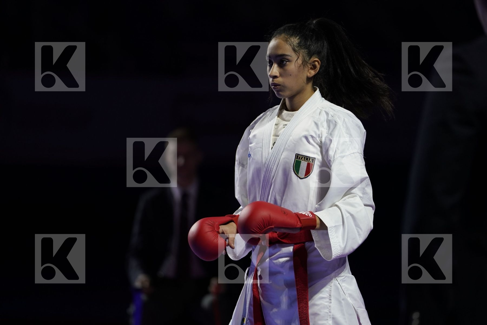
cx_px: 244
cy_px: 162
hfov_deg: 10.4
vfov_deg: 6.9
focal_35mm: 198
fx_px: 2678
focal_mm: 198
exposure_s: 1/1000
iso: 1250
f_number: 2.8
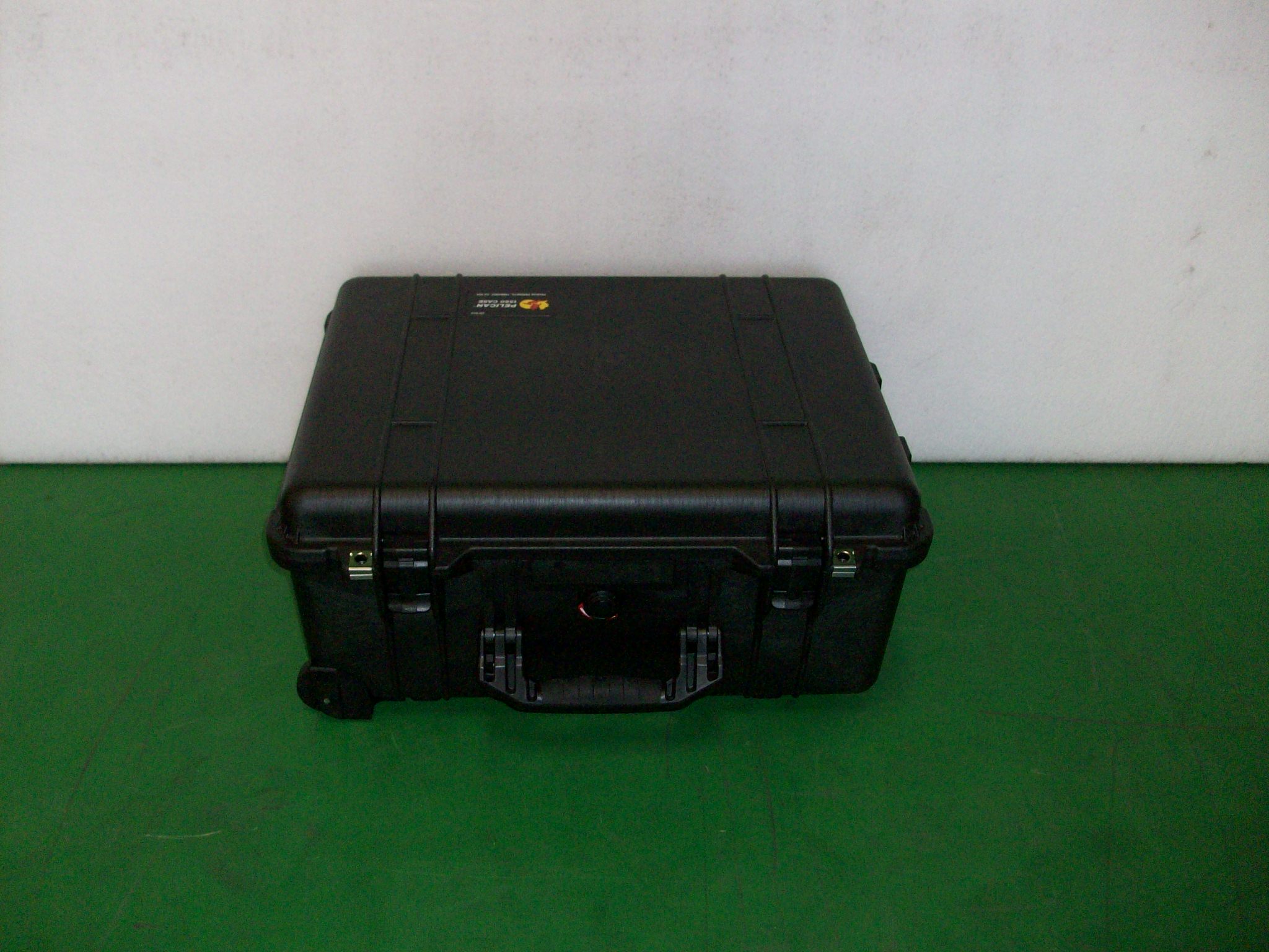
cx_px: 634
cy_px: 476
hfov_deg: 54.0
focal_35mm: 34
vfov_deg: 41.8
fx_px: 1246
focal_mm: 5.7
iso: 160
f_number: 2.8
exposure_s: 1/60
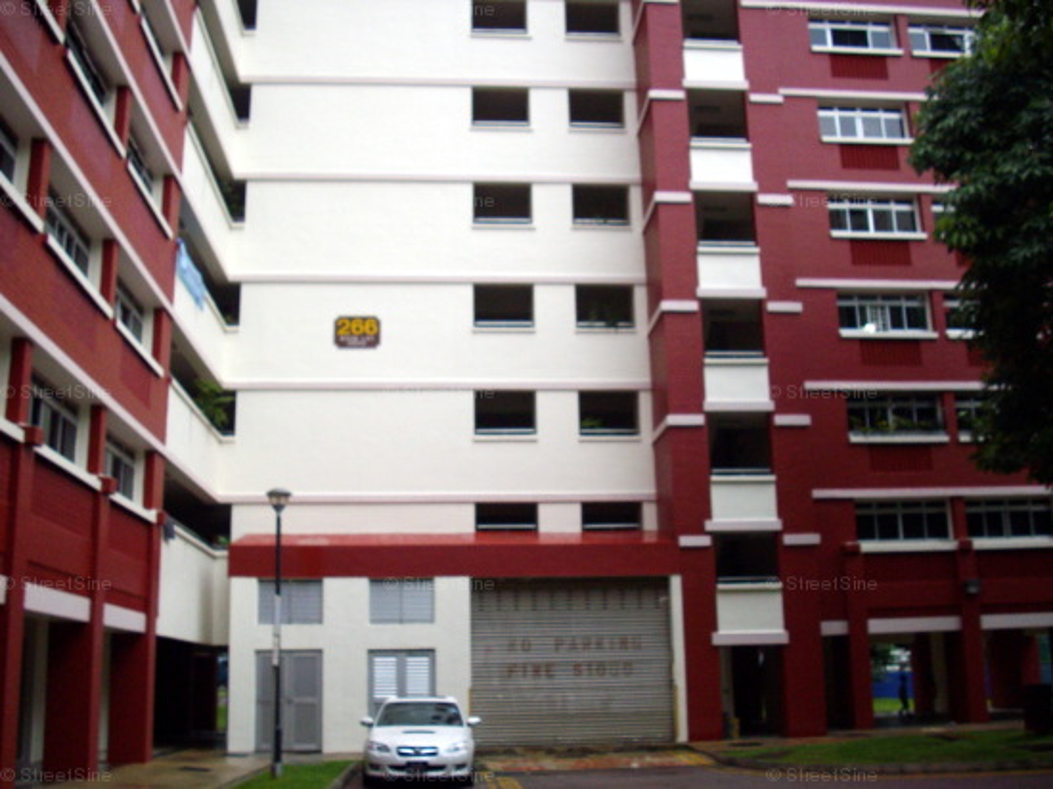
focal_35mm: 37
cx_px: 526
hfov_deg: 50.2
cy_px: 394
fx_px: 1125
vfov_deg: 38.6
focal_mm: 6.2
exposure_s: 1/60
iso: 160
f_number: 2.8
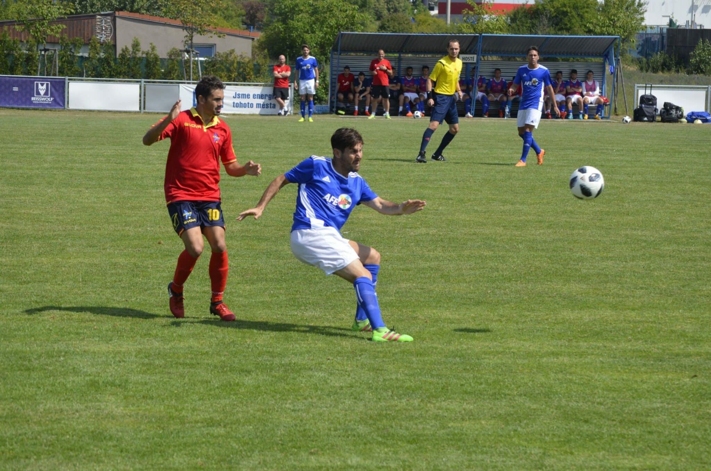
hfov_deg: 16.1
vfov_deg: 10.7
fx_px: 2513
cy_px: 236
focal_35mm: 128
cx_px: 356
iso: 400
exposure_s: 1/1600
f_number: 7.1
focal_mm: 85
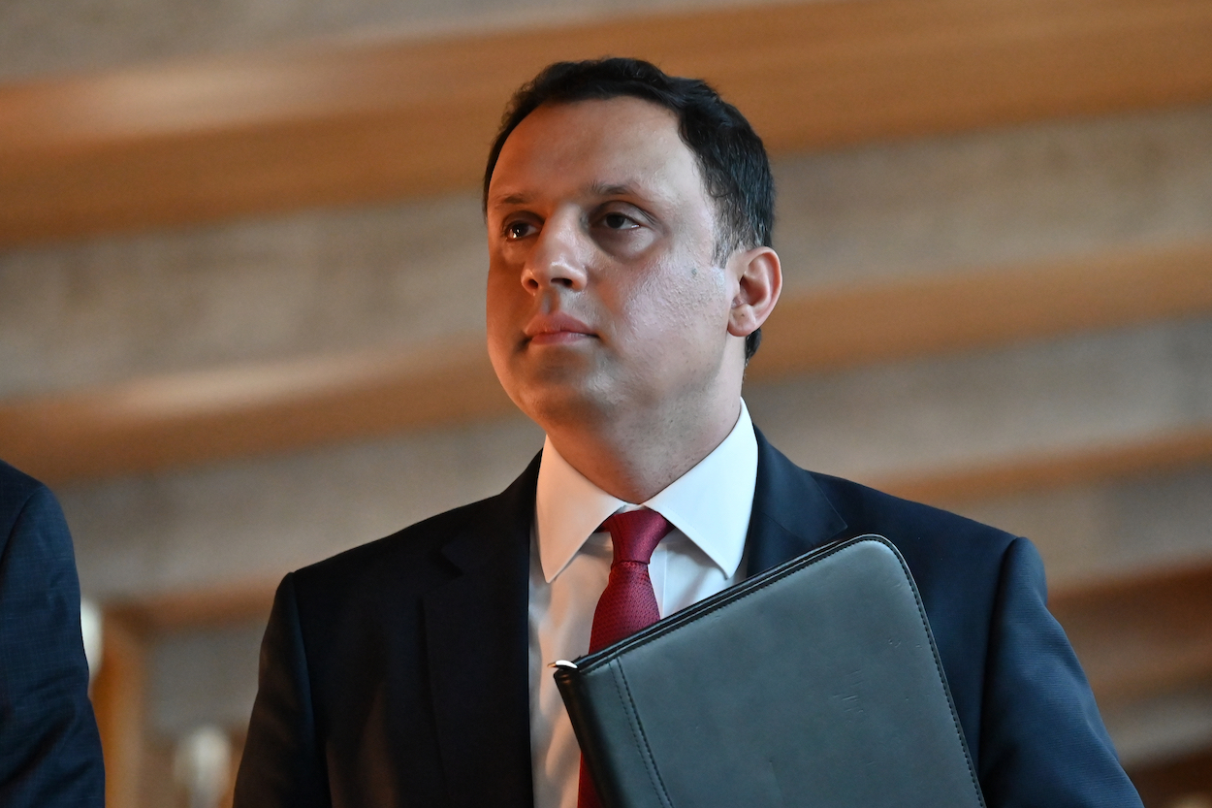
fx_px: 4039
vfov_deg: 11.4
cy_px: 404
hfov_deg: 17.1
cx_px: 606
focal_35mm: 120
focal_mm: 120
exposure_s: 1/400
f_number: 4
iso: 5000
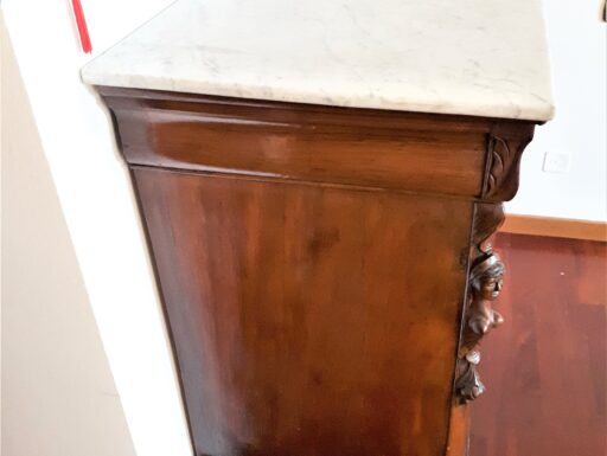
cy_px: 228
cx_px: 304
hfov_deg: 65.3
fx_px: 474
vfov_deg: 51.4
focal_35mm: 27
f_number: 1.9
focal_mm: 3.6
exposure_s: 1/17
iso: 500
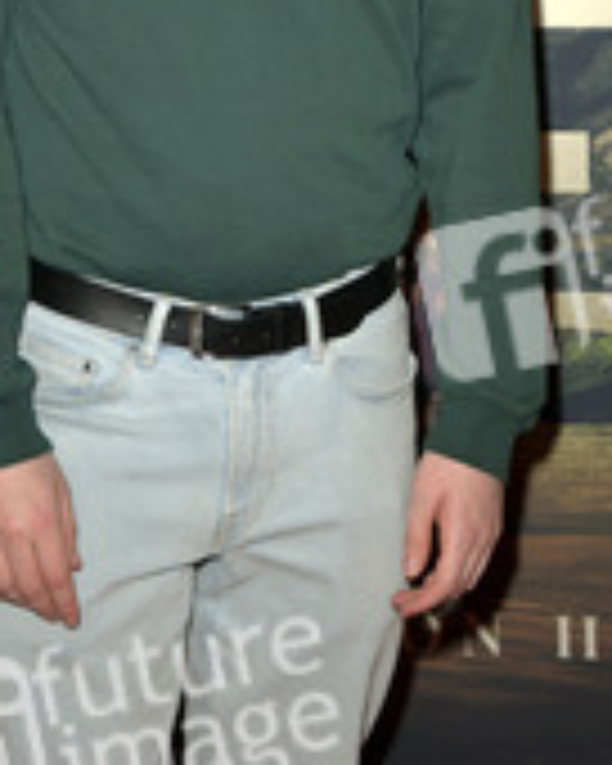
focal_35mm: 106
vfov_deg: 17.8
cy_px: 50
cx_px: 238
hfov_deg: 14.5
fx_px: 2400
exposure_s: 1/250
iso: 250
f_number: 5.6
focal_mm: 48
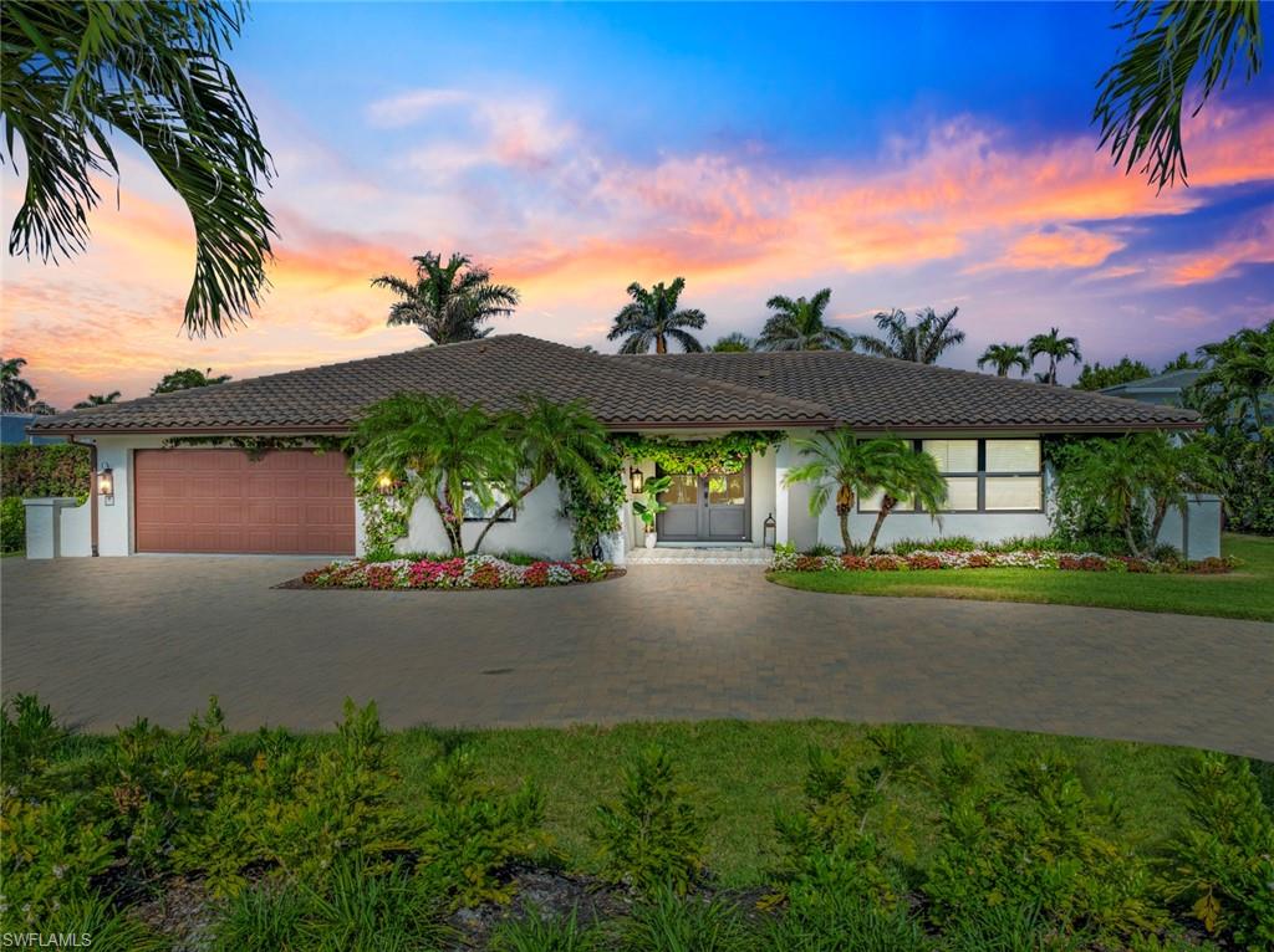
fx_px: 882
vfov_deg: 56.7
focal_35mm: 24
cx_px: 637
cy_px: 476
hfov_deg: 71.6
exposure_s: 1/1000
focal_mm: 12.29
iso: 120
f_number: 2.8
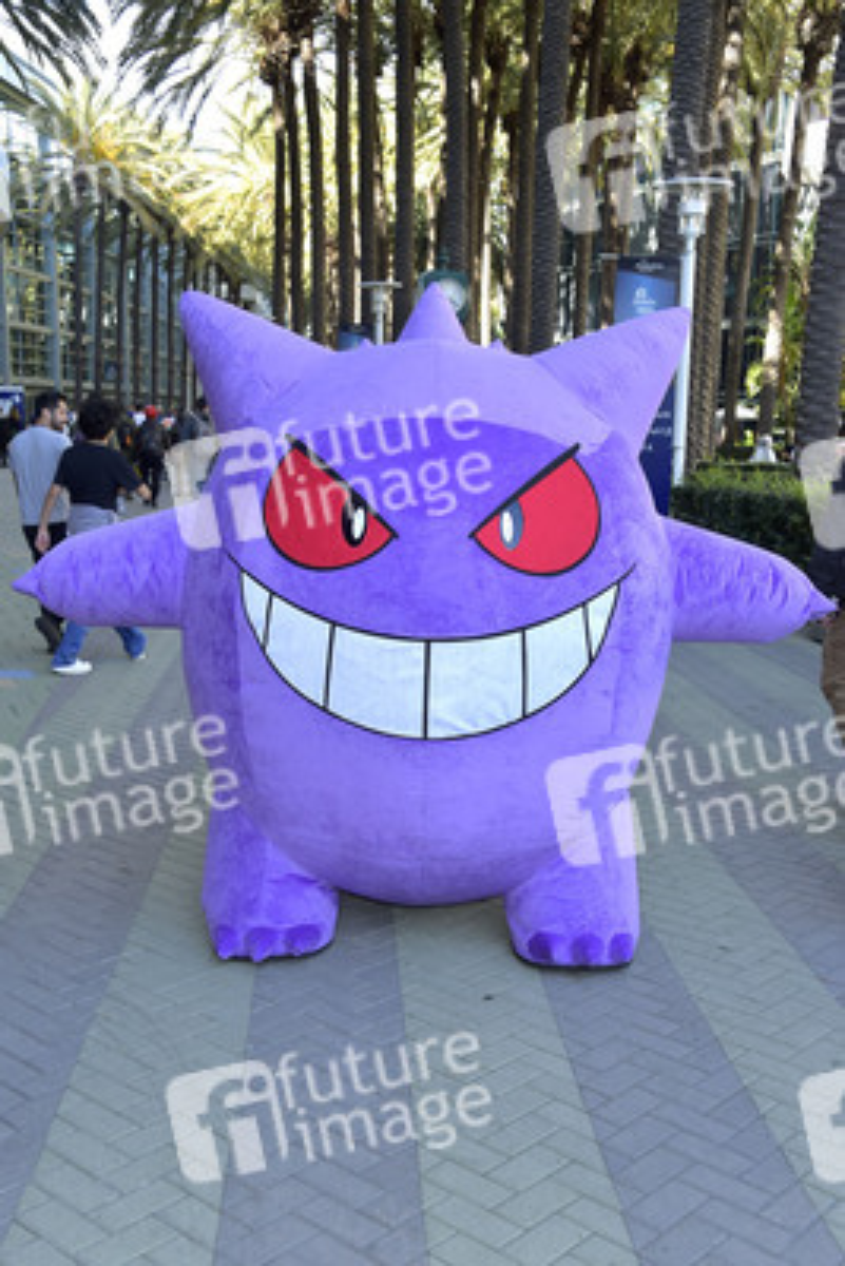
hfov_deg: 33.4
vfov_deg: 48.4
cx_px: 422
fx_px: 1407
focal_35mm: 40
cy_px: 633
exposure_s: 1/250
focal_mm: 40
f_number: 6.3
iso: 500
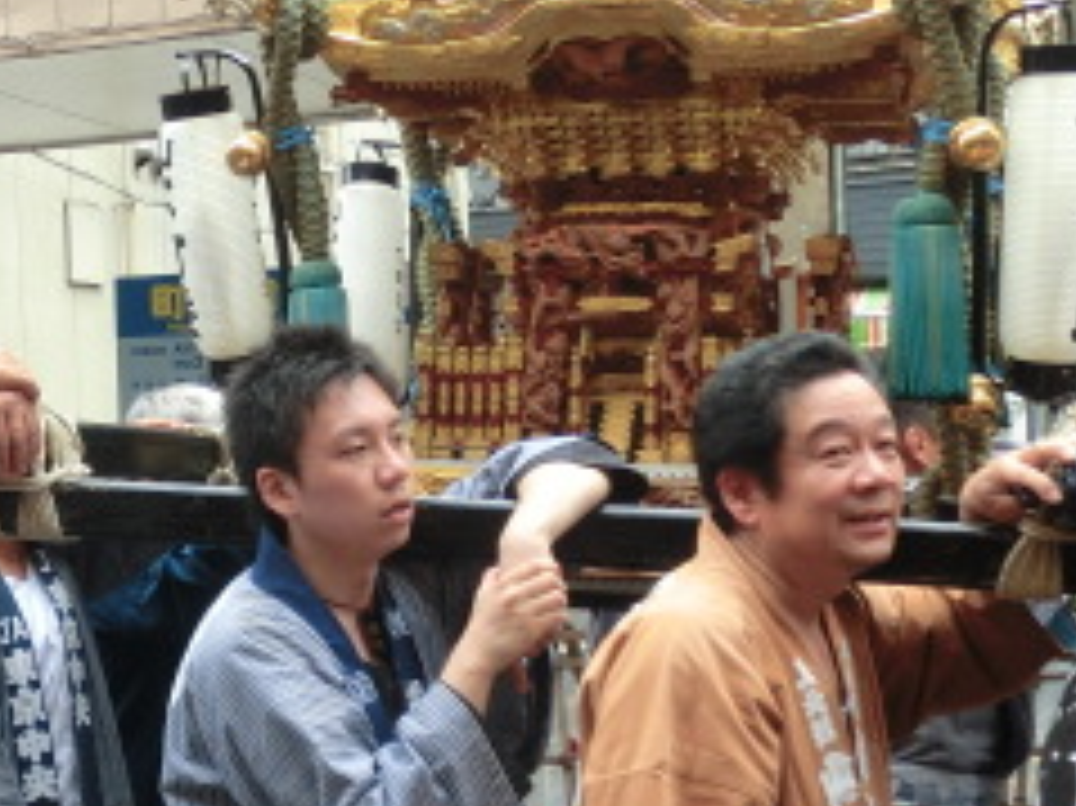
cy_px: 513
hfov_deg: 24.8
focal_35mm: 75
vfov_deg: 19.6
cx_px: 14
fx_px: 2330
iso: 100
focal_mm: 5
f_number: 3
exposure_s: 1/200
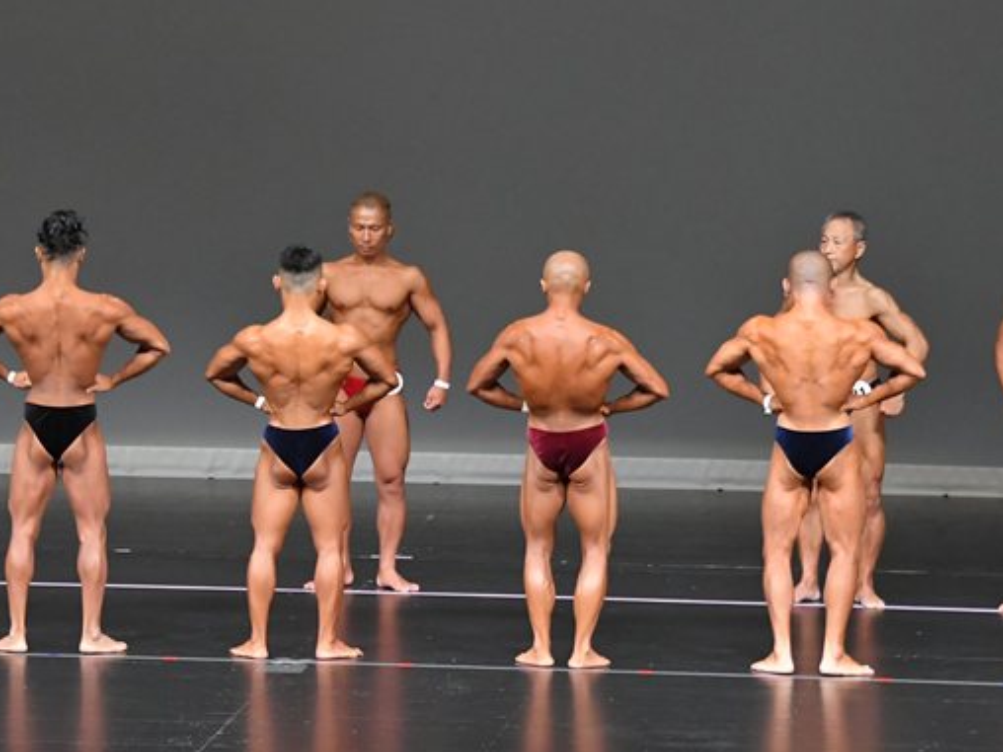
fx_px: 7389
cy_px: 345
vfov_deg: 5.8
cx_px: 291
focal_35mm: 255
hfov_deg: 7.8
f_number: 5.6
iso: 5000
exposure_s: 1/400
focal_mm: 116
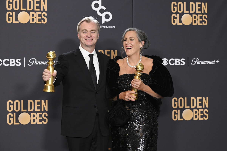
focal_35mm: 86
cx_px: 114
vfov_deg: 15.9
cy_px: 76
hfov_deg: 23.6
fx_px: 542
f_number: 4
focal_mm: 86
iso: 4000
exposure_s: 1/500
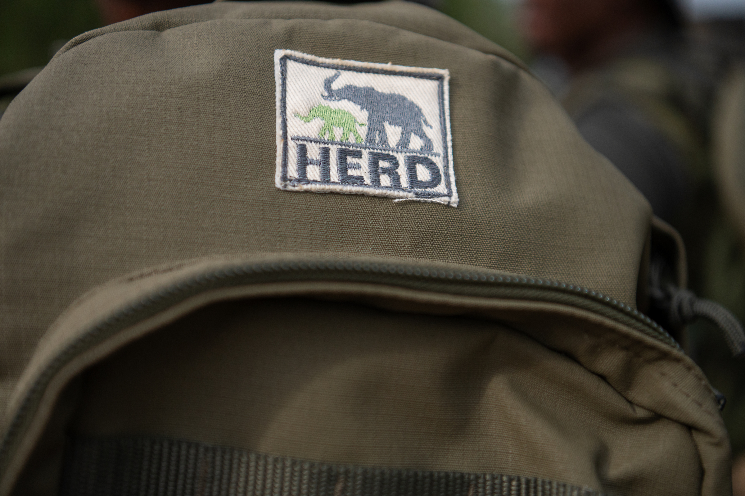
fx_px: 993
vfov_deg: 28.0
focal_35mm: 48
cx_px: 372
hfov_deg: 41.1
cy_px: 248
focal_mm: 48
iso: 800
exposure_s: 1/8000
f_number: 2.8
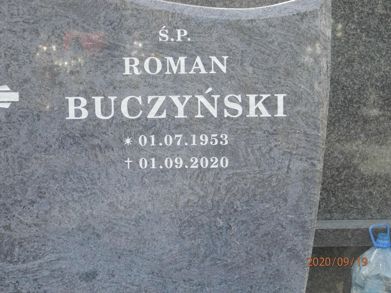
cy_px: 146
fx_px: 1197
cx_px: 196
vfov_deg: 14.0
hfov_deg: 18.5
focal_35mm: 106
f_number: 4.5
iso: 160
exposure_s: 1/160
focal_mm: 19
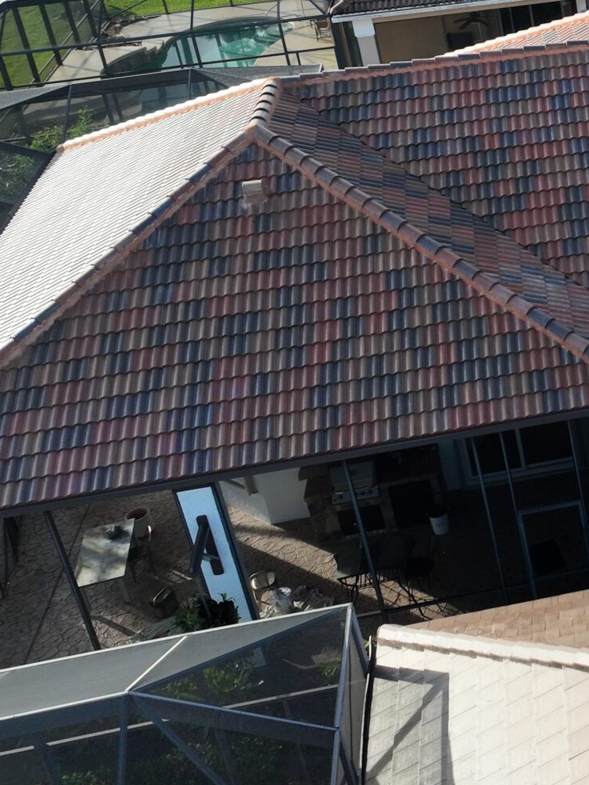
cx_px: 833
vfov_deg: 30.7
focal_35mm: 62
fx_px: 1407
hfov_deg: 20.8
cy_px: 203
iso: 300
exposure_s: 1/200
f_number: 2.8
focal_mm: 12.29
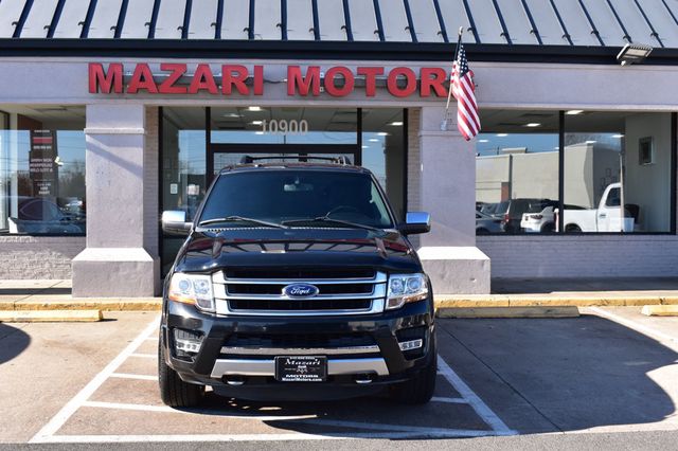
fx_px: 791
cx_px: 339
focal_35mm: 42
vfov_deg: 31.9
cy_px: 226
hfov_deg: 46.4
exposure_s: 1/250
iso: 400
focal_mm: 28
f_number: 10
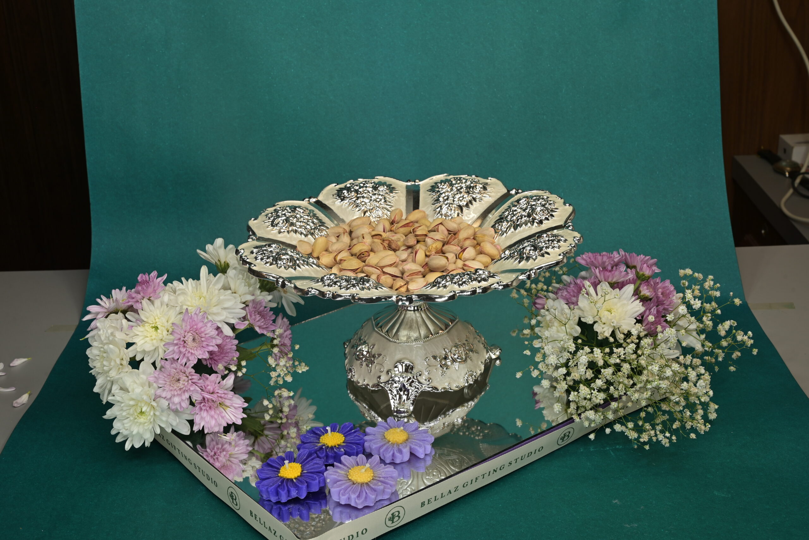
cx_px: 404
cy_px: 270
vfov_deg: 27.0
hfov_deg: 39.6
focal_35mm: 50
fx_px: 1124
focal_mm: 50
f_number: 13
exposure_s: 1/13
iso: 160
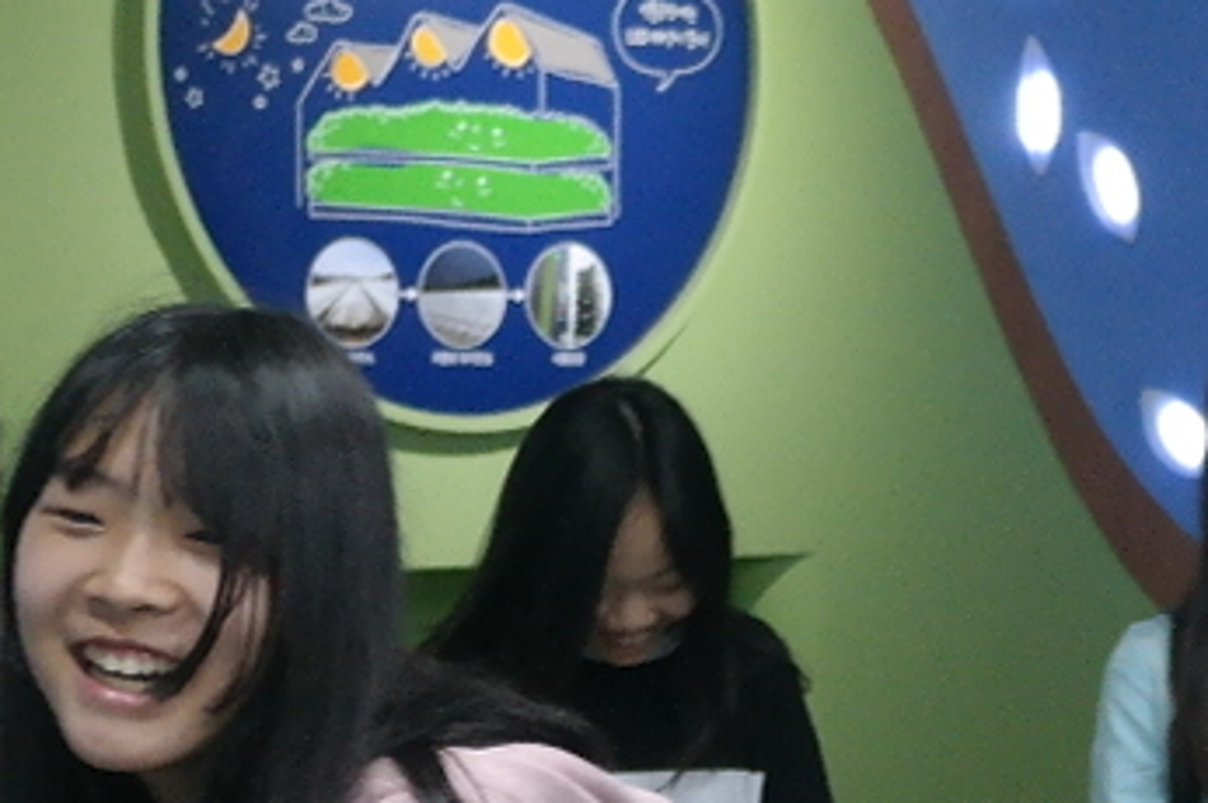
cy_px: 852
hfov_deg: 13.4
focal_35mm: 150
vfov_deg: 9.1
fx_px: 5028
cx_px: 1386
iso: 800
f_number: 3.5
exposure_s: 1/40
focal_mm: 20
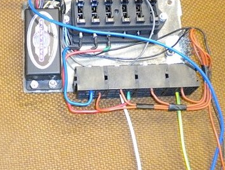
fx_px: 455
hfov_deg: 27.5
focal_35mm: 70
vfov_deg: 21.0
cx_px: 68
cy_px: 81
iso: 800
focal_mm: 7.4
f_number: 3.5
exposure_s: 1/47.2
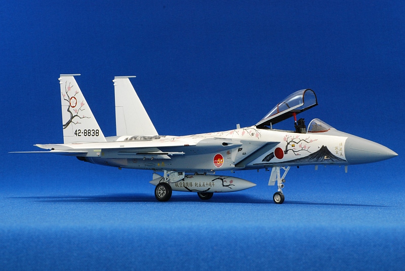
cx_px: 202
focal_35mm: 120
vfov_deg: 11.5
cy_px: 136
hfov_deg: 17.0
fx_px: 1352
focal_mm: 80
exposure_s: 1.6
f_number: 25
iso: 560
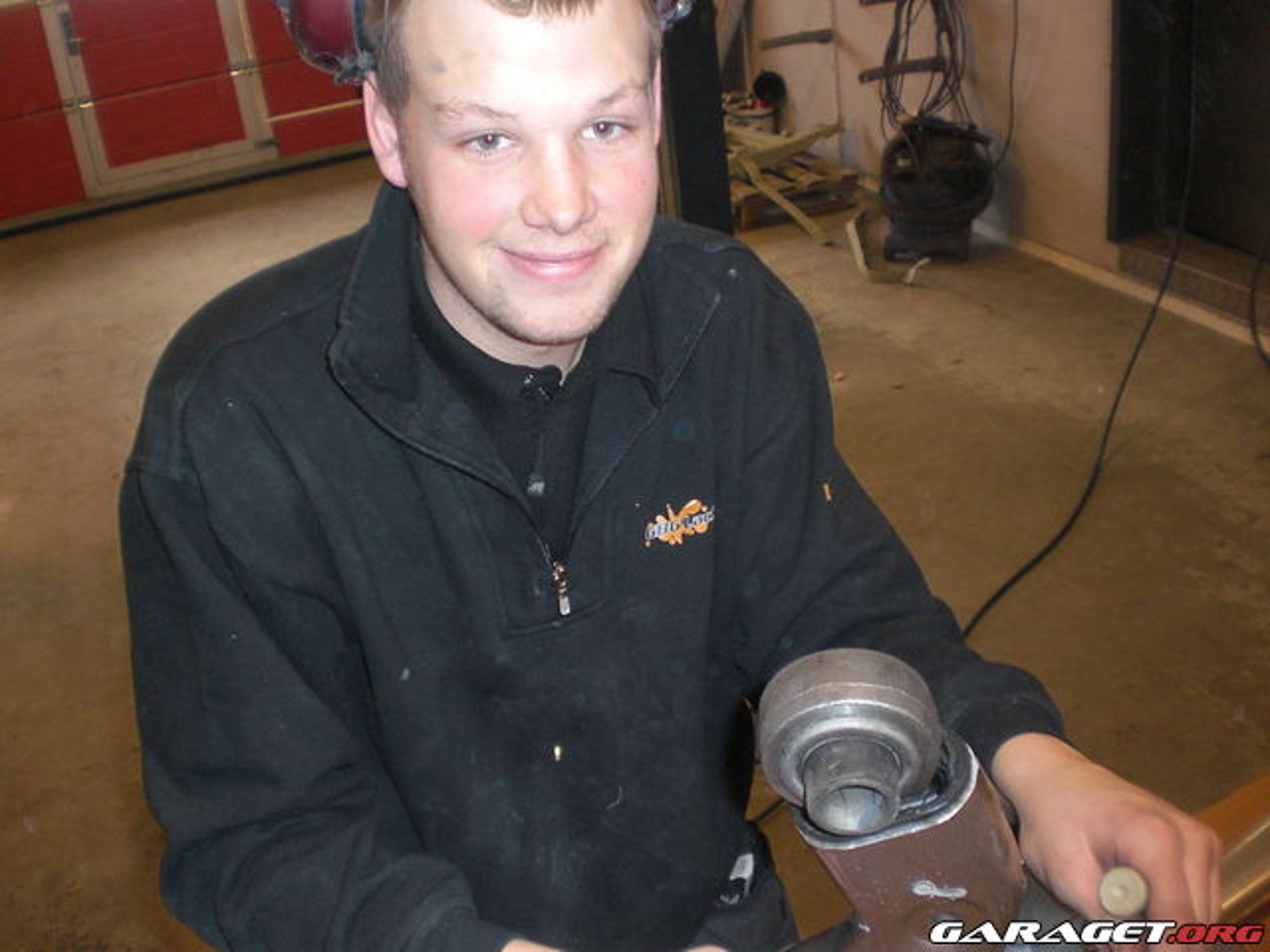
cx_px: 635
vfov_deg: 39.7
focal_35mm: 36
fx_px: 1321
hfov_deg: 51.4
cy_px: 476
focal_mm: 6.3
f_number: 3.1
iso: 200
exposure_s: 1/60
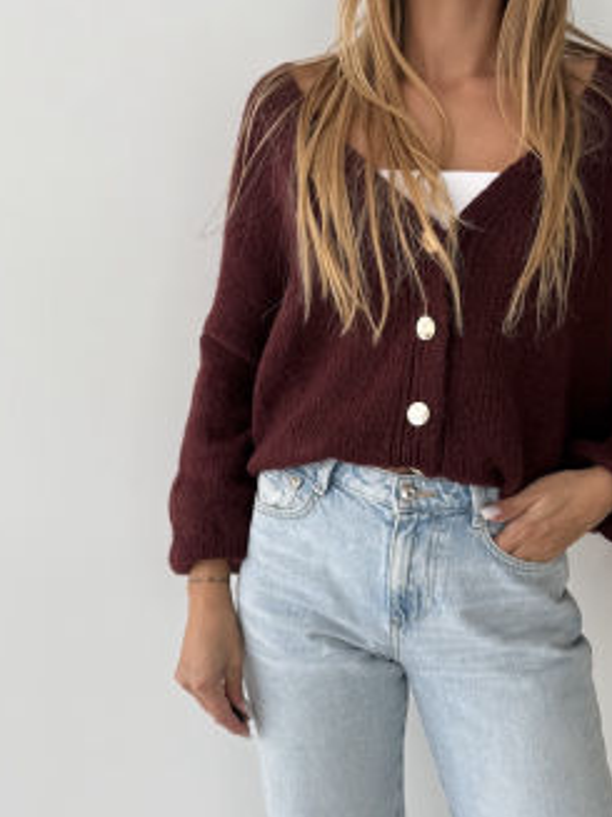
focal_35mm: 44
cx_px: 427
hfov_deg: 32.5
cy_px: 427
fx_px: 1038
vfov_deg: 42.9
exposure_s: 1/121
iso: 64
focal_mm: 6.76
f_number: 1.78
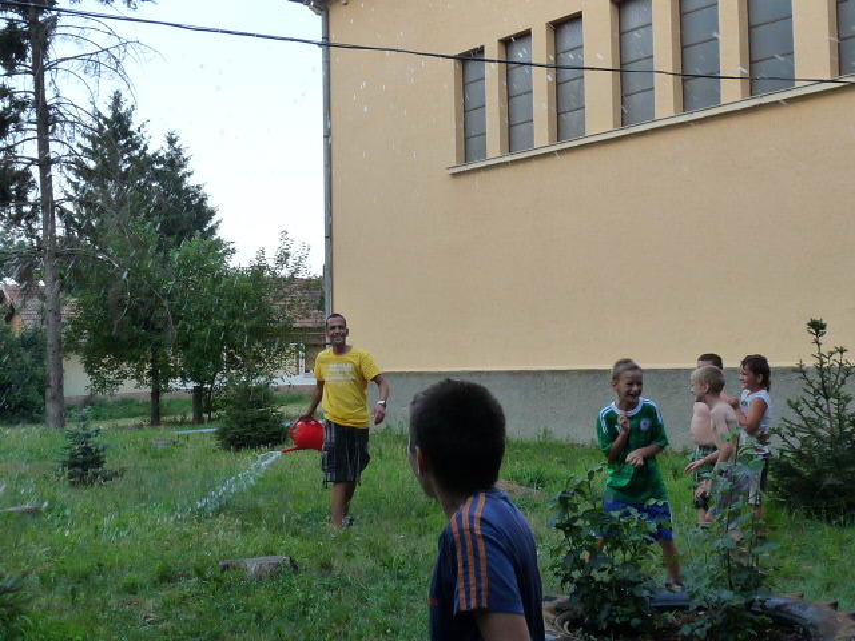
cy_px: 320
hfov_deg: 38.2
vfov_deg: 29.1
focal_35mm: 50
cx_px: 428
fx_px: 1235
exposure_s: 1/160
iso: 160
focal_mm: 5
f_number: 4
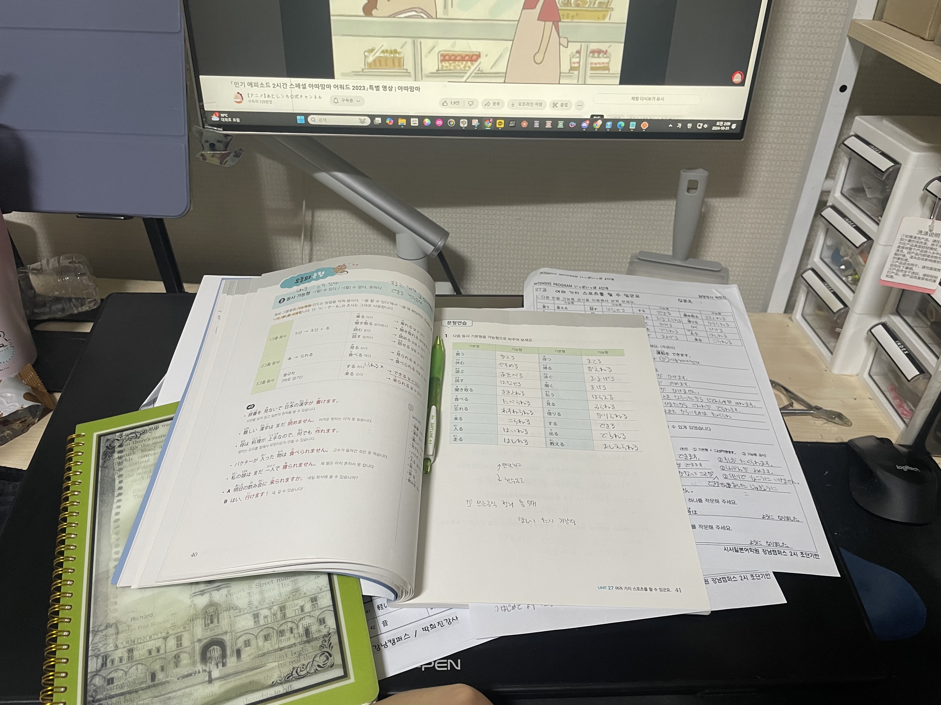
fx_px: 707
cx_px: 470
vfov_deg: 53.1
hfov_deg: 67.3
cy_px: 352
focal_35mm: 26
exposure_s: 1/60
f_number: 1.6
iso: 125
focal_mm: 4.2
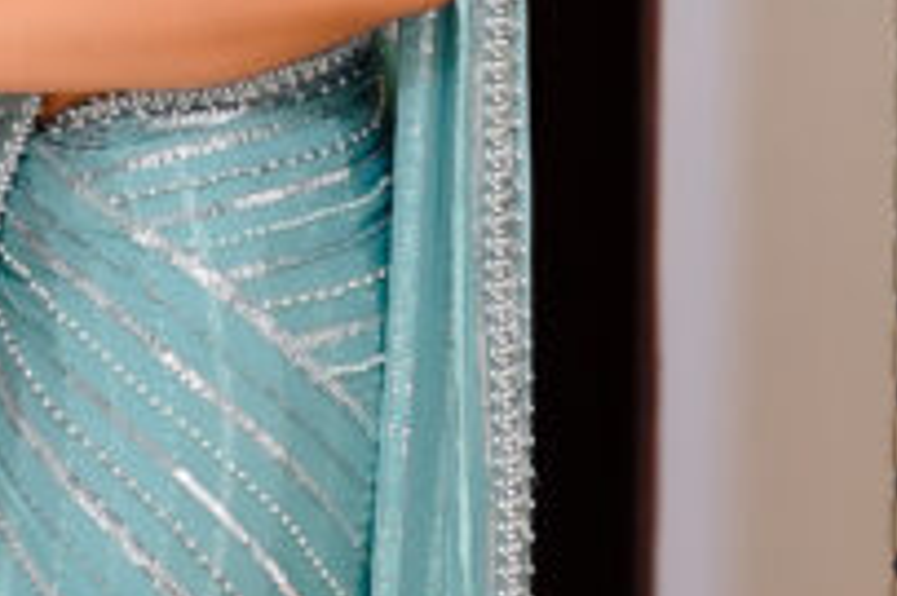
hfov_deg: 9.2
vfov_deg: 6.0
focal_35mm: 222
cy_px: -711
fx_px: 5527
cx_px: 49
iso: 1250
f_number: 3.2
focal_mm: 50
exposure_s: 1/320
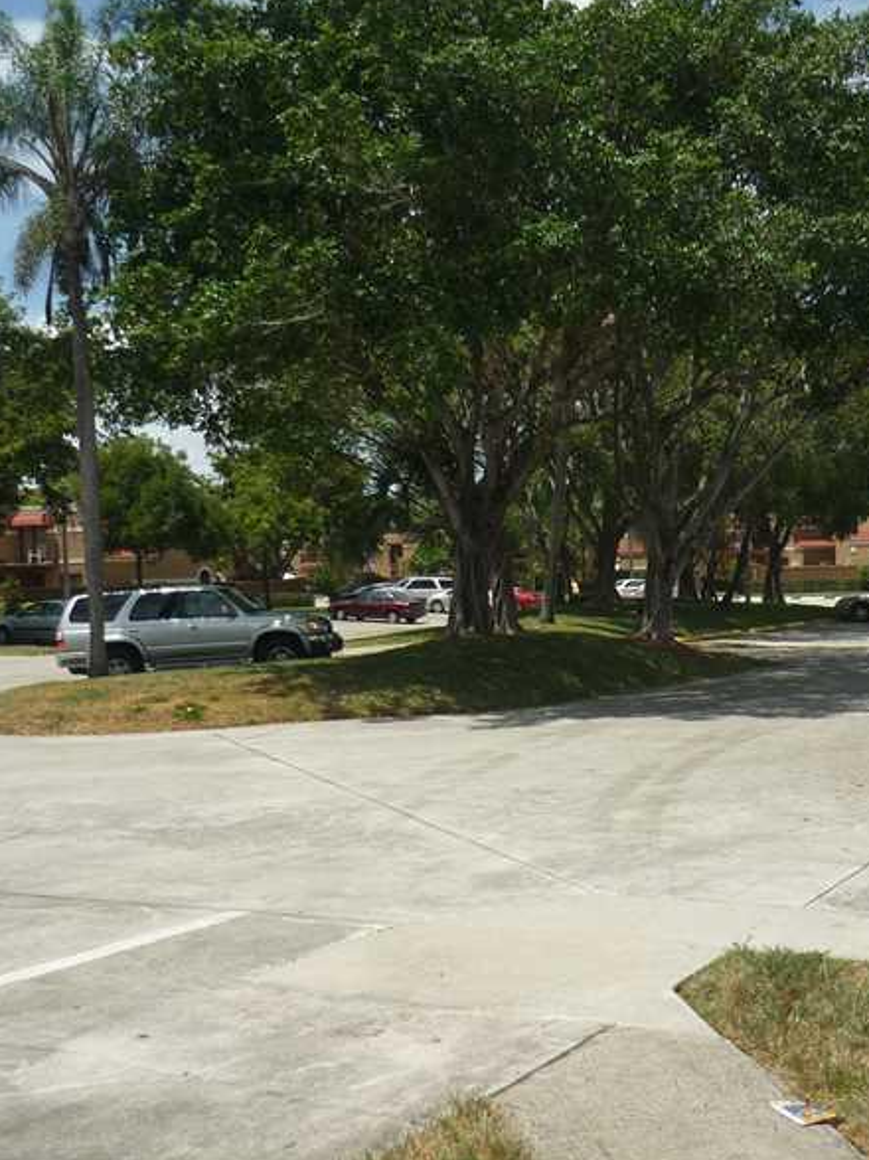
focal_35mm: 45
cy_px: 571
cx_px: 614
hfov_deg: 31.8
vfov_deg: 42.1
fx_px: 1507
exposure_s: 1/250
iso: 100
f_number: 8
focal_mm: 5.5
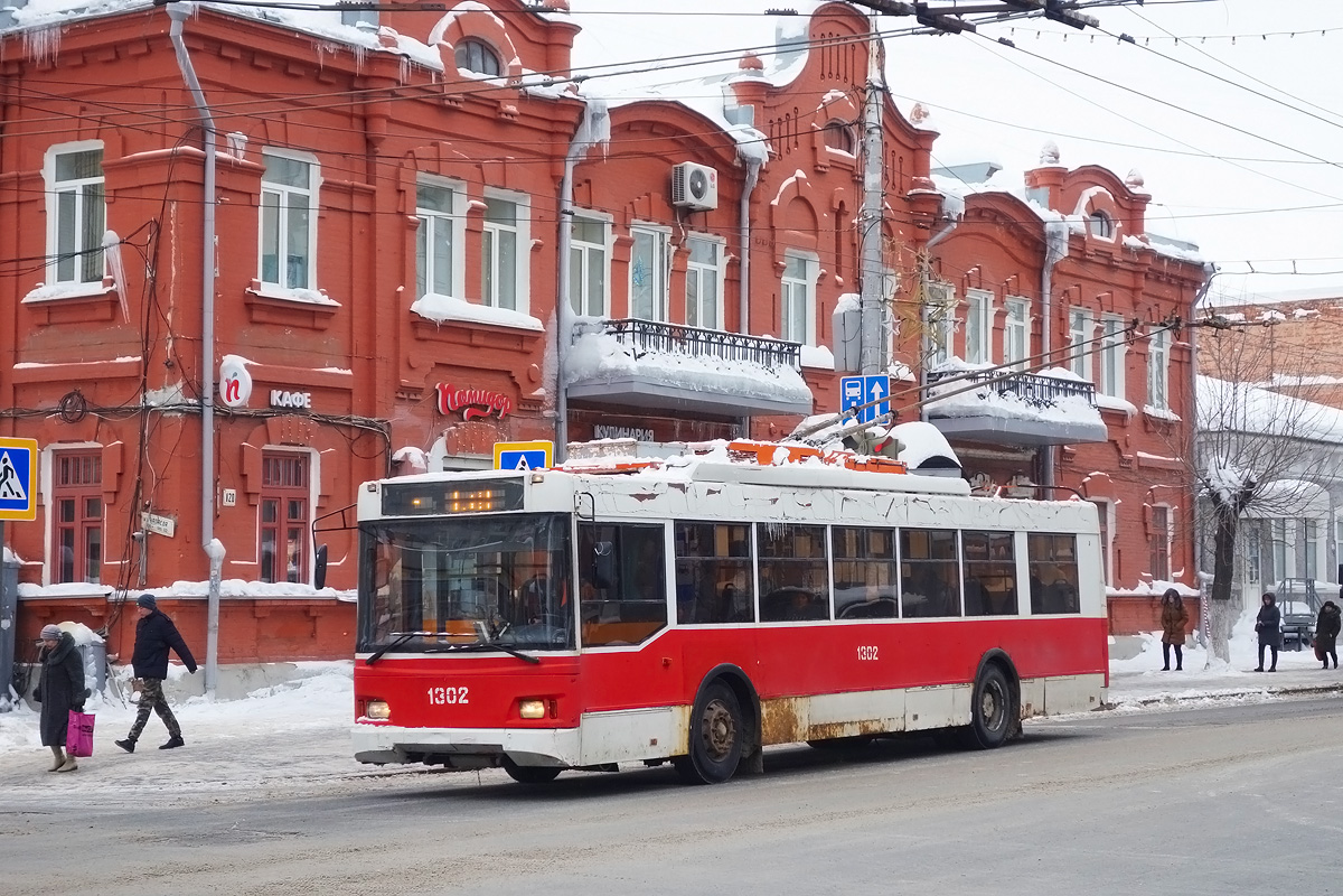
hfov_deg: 32.9
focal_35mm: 61
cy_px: 448
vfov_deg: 22.3
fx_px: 2275
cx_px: 672
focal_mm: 22.49
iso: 160
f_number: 3.5
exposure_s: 1/500
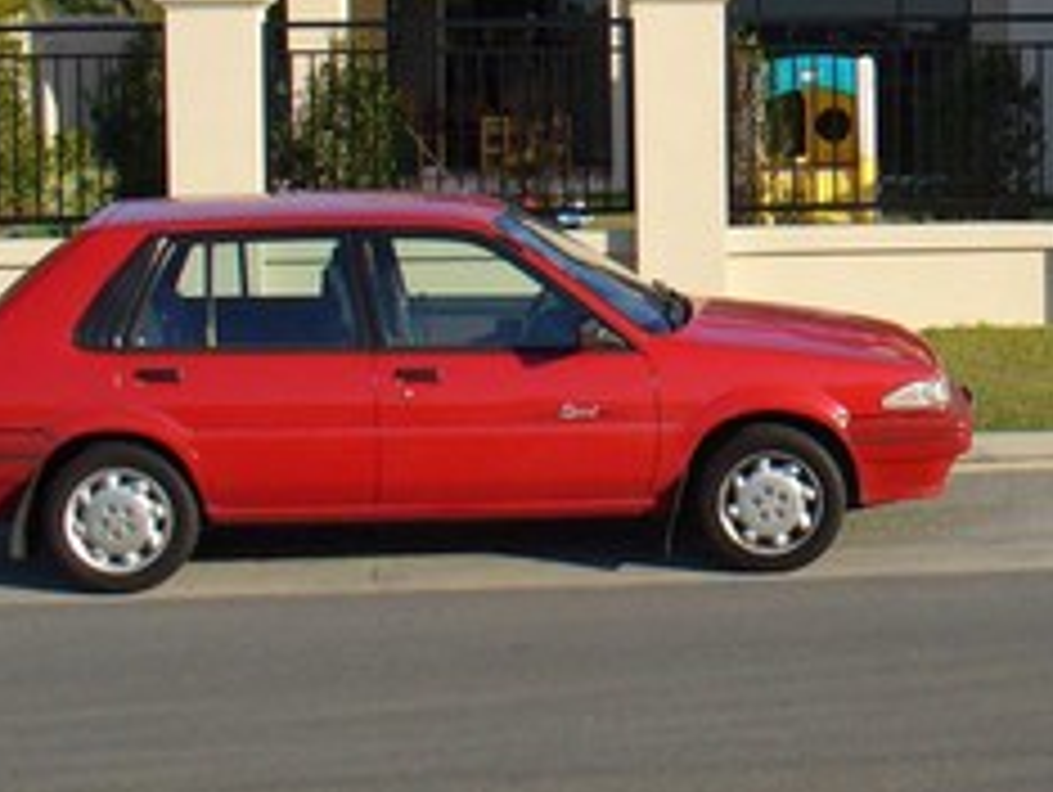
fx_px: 3076
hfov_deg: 18.4
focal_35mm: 101
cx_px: 1278
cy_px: 104
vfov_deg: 14.5
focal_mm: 6.1
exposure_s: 1/250
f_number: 5.6
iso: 80
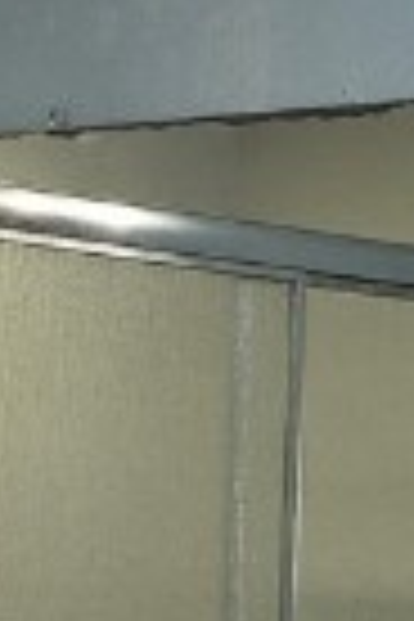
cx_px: 414
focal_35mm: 178
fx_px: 3070
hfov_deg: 7.7
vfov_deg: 10.7
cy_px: 1174
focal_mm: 6.3
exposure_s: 1/60
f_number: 1.7
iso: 50
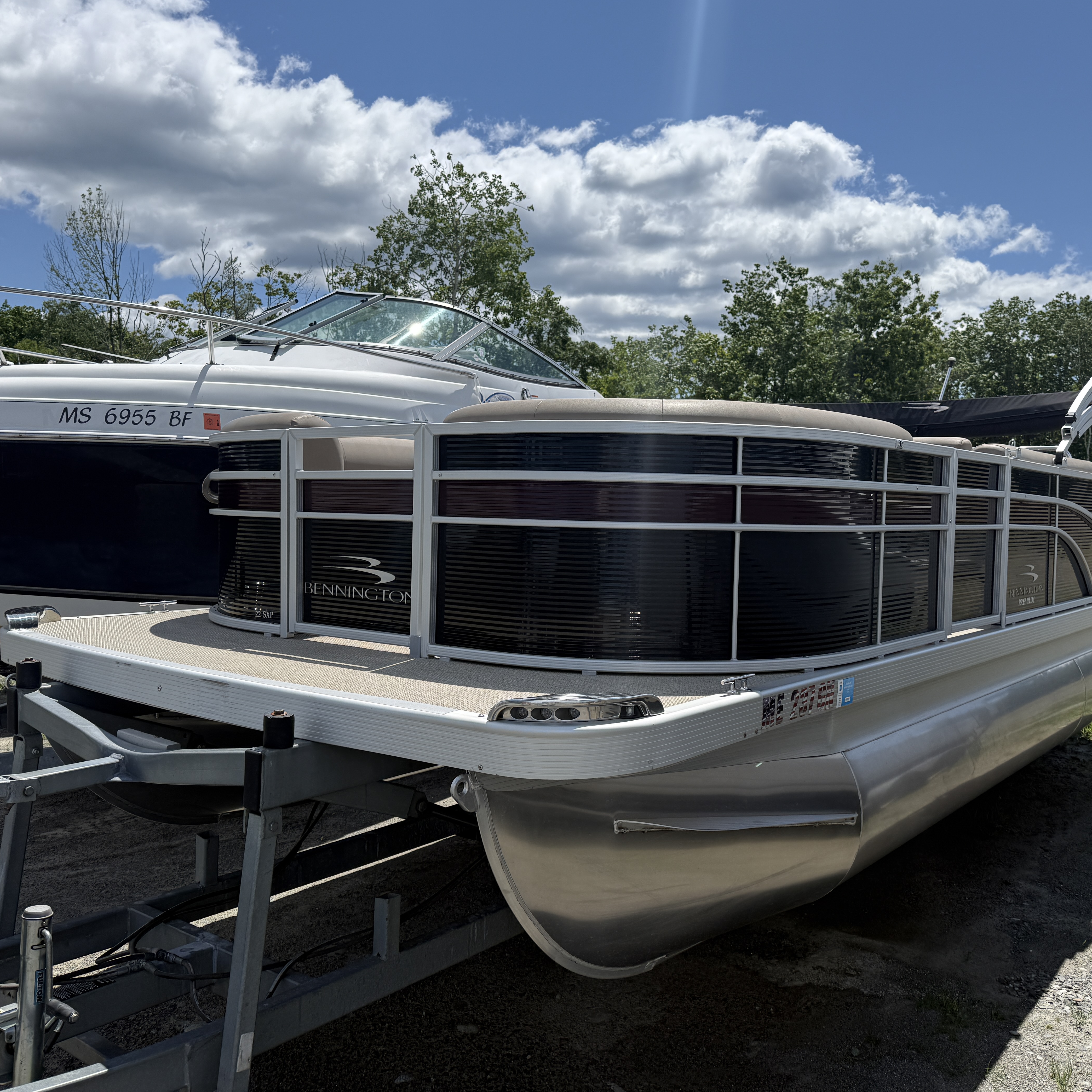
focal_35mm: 29
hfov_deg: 55.6
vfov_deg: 55.6
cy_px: 537
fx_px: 1035
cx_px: 586
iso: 80
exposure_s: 1/7353
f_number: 1.78
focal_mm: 6.76
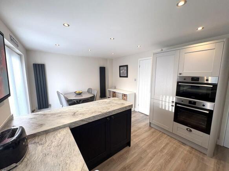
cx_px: 114
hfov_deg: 102.1
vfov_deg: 85.7
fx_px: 93
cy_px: 86
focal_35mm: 14
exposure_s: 1/100
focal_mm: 2.22
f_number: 2.2
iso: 100
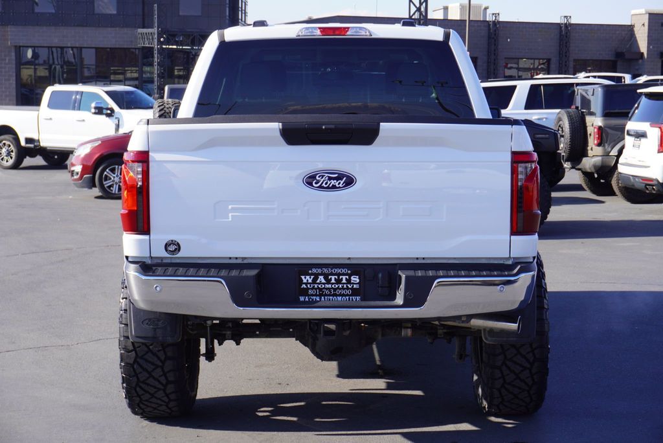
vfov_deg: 19.3
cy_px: 222
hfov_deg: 28.6
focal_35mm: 70
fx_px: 1299
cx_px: 332
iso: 100
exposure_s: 1/125
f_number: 9
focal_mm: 47
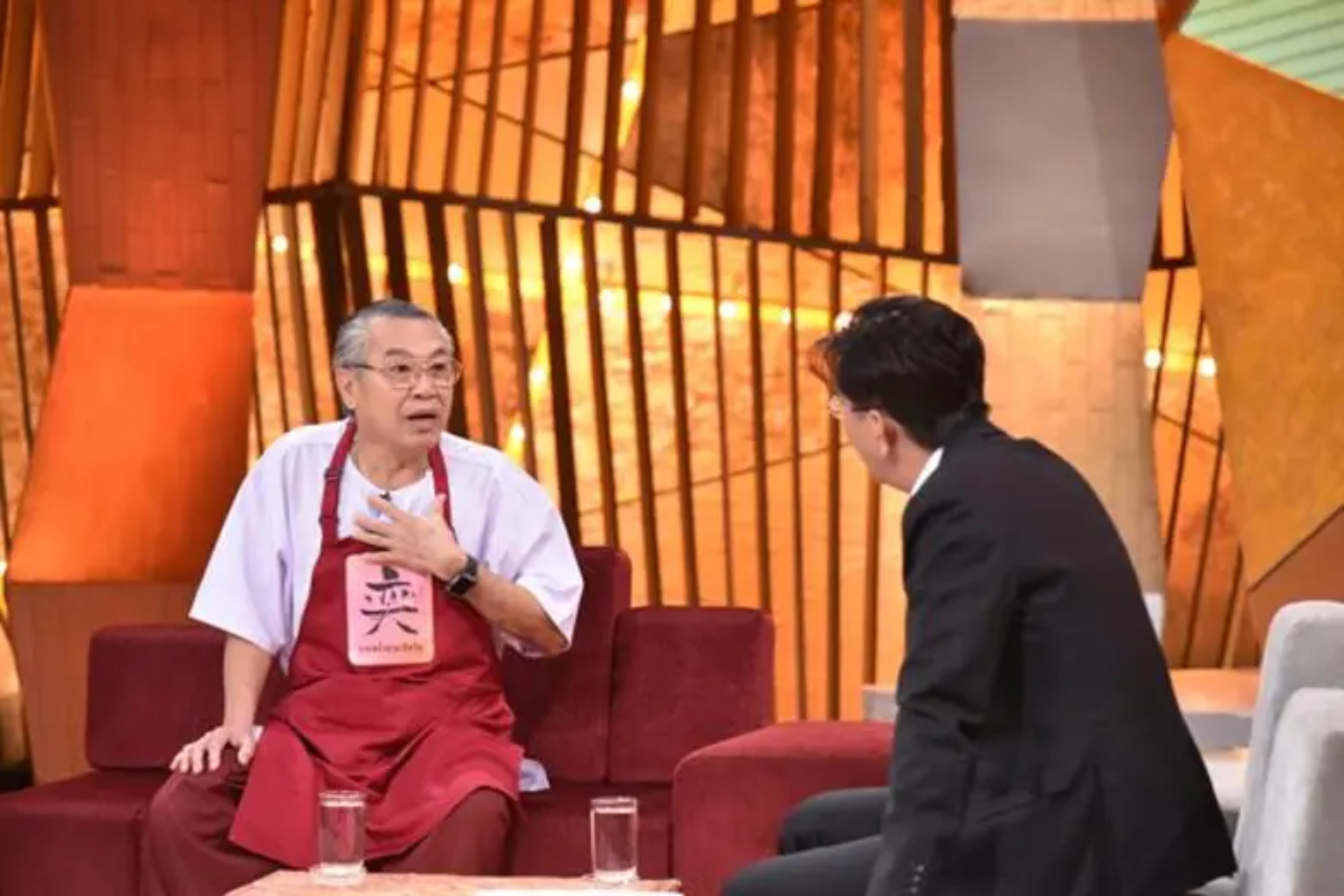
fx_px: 4480
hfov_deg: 17.1
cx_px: 672
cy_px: 448
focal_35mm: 120
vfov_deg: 11.4
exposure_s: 1/200
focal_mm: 120
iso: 2000
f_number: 4.5
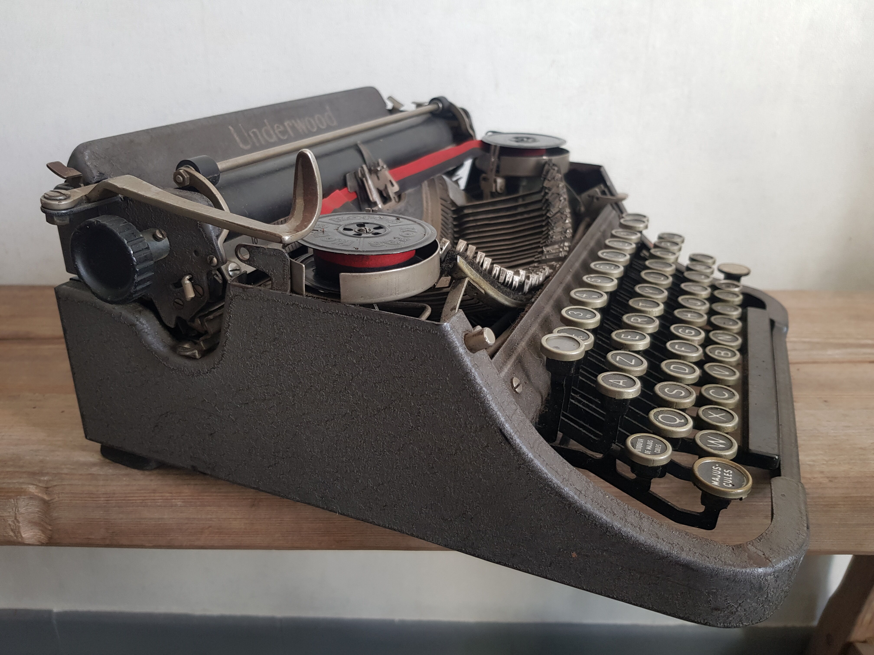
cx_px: 437
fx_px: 656
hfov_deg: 67.3
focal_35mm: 26
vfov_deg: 53.1
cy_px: 328
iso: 80
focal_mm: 4.3
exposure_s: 1/60
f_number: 1.7
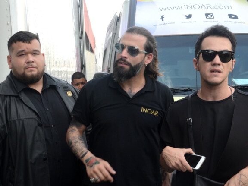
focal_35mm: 57
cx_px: 125
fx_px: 408
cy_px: 154
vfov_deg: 25.1
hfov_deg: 33.8
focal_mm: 26
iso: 200
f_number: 5
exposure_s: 1/200
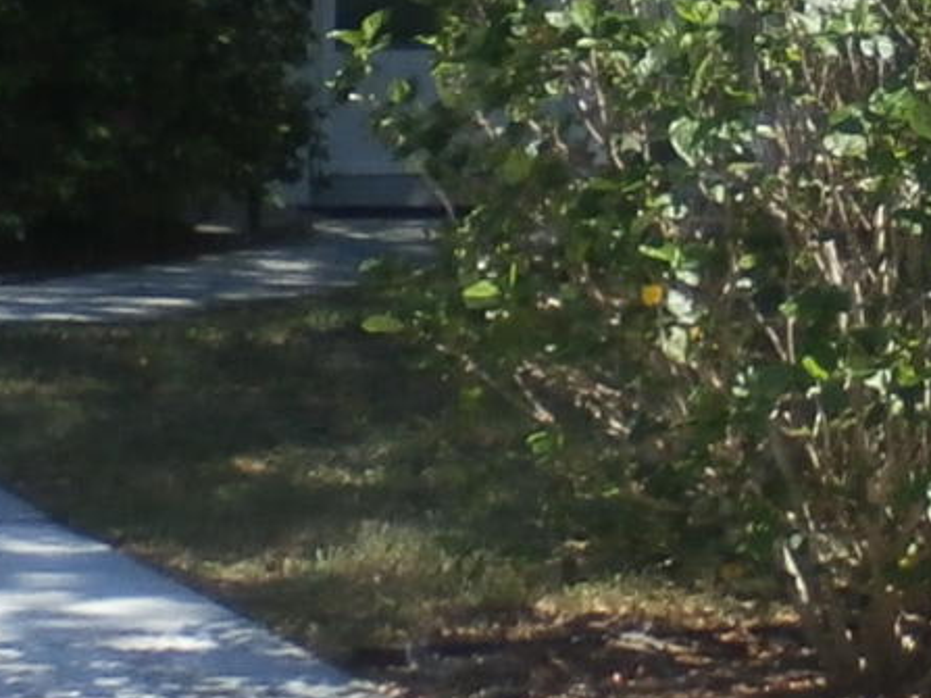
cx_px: 910
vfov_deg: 7.1
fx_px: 5593
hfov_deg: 9.5
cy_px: -46
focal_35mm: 208
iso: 100
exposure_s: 1/640
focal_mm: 5.46
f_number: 3.3
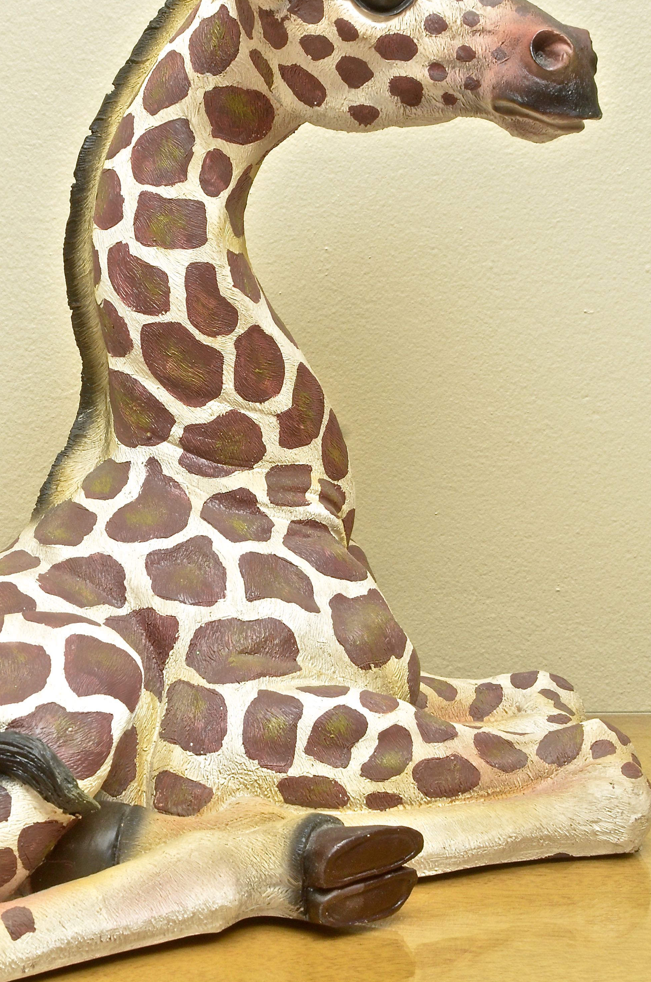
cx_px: 184
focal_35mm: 78
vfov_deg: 26.1
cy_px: 410
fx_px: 2121
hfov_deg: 17.4
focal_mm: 31
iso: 800
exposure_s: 1/125
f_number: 14
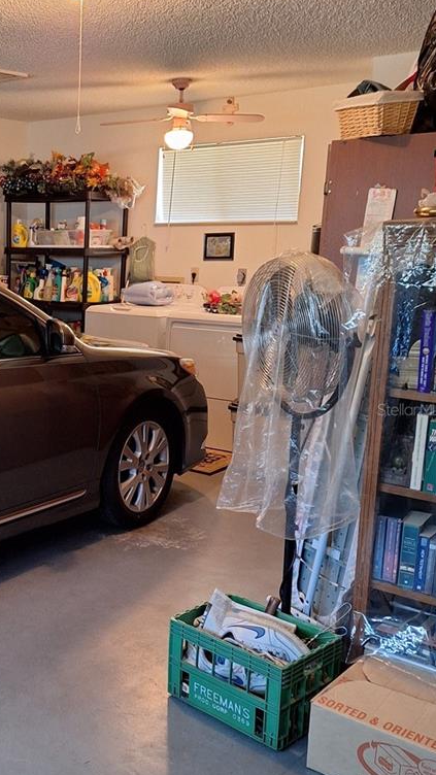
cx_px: -13
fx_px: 822
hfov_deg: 27.7
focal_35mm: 40
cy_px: 409
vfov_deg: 50.5
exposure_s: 1/25
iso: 320
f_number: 1.8
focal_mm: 5.54
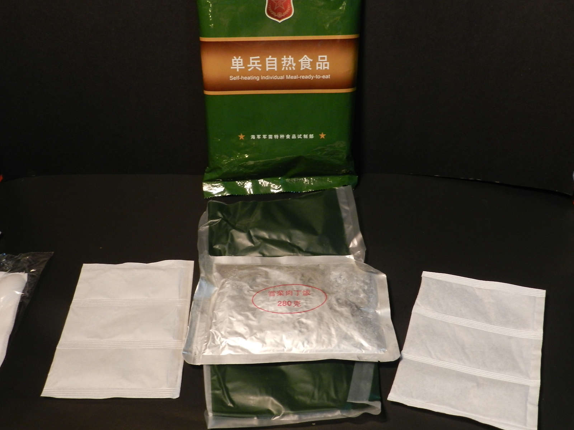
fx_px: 630
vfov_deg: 37.7
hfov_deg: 49.0
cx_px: 287
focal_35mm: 38
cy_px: 215
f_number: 4
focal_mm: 6.7
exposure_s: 1/15
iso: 400
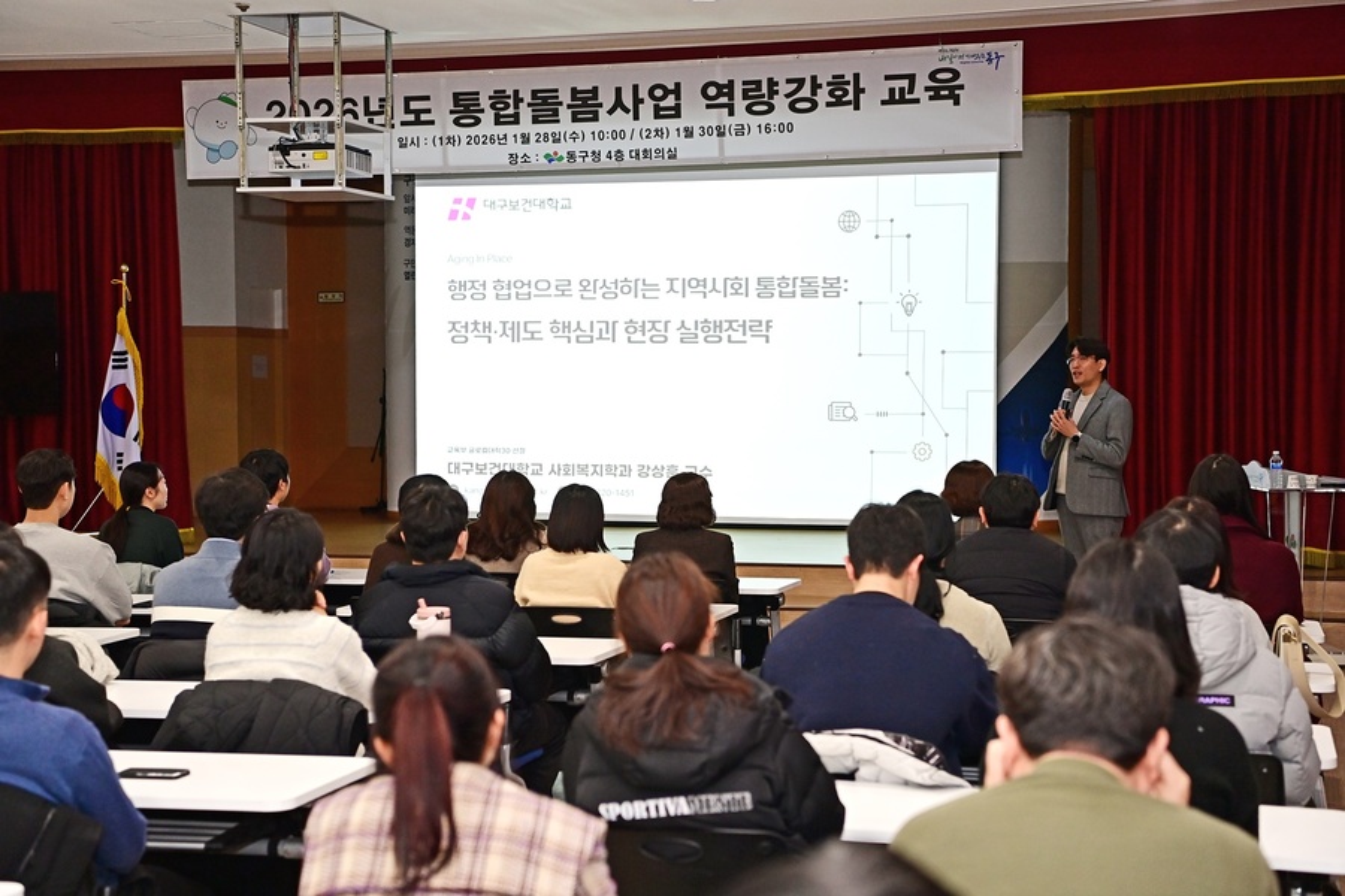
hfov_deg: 34.5
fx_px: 2167
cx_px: 672
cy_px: 448
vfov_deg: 23.4
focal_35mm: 58
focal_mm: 58
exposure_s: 1/160
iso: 2000
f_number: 4
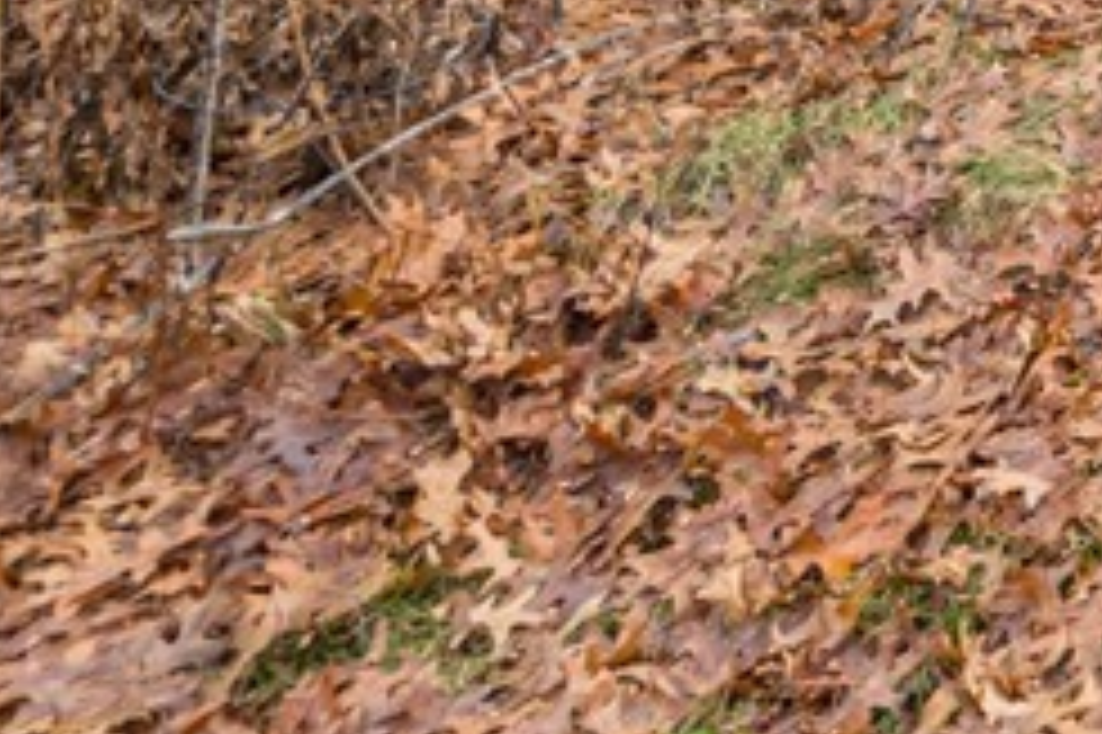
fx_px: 1897
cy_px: -723
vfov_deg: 16.7
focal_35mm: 62
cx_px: 2062
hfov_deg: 20.5
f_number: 8
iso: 200
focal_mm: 14
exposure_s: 1/320
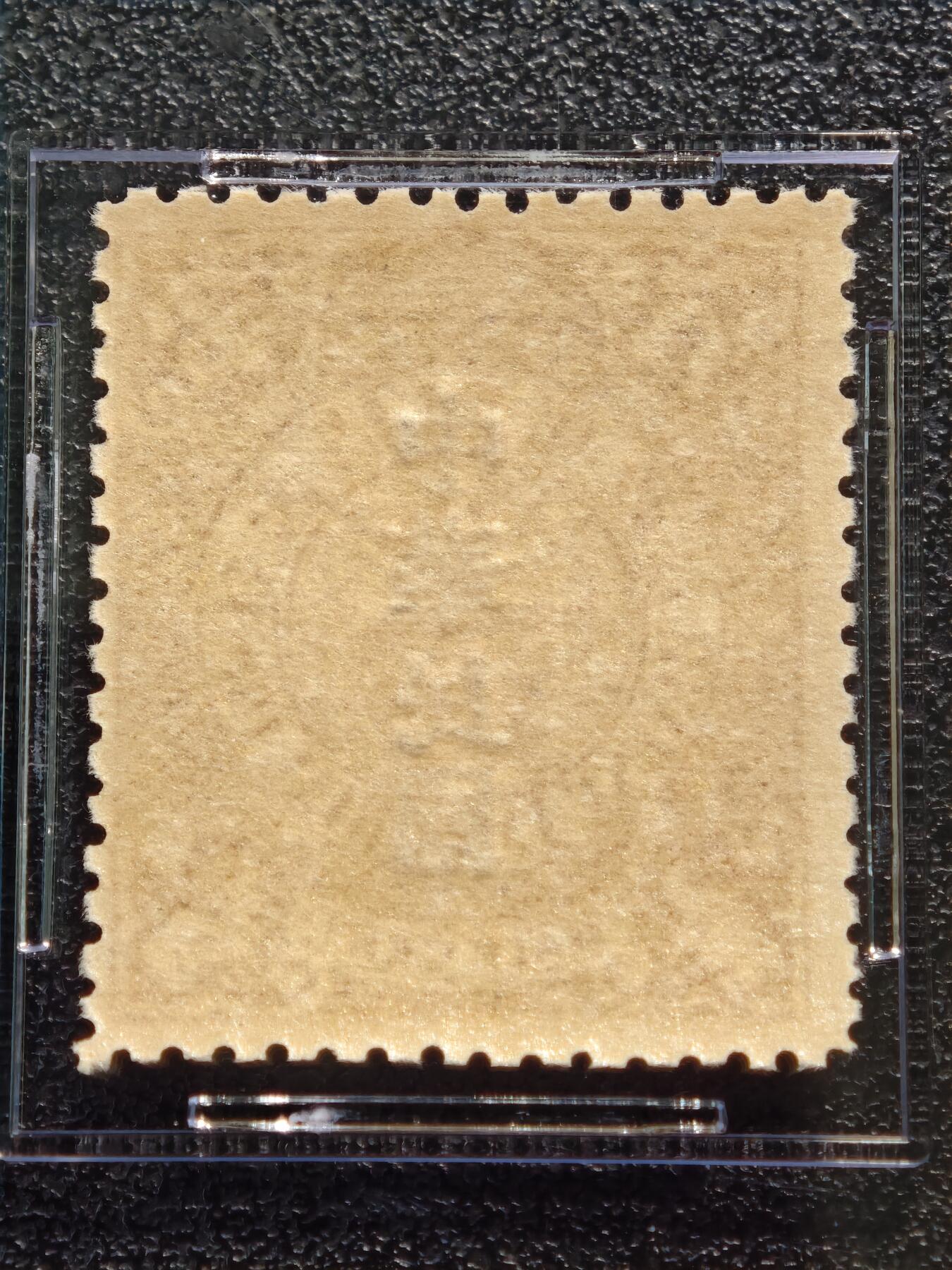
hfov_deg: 12.3
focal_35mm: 120
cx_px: 476
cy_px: 635
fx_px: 4400
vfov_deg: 16.4
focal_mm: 9
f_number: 2
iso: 1000
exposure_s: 1/108
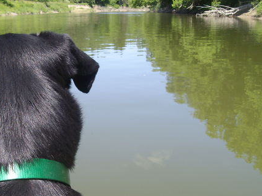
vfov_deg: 28.5
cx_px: 79
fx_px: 386
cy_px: 87
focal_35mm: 51
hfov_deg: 37.0
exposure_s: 1/250
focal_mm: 6
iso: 80
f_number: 4.8
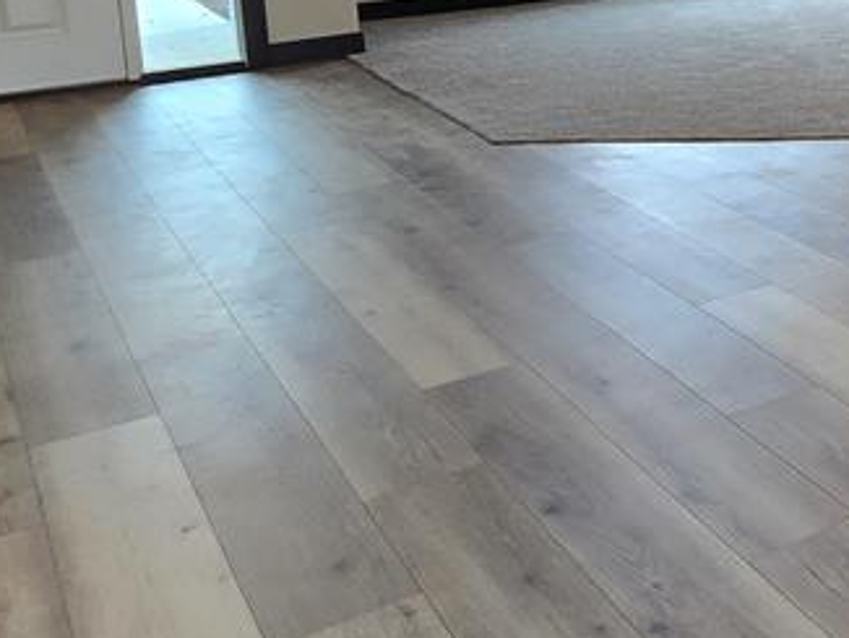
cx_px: 1383
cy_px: -57
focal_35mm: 51
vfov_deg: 26.4
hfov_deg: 24.8
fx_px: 1252
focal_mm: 2.2
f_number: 2.2
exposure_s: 1/60
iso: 64
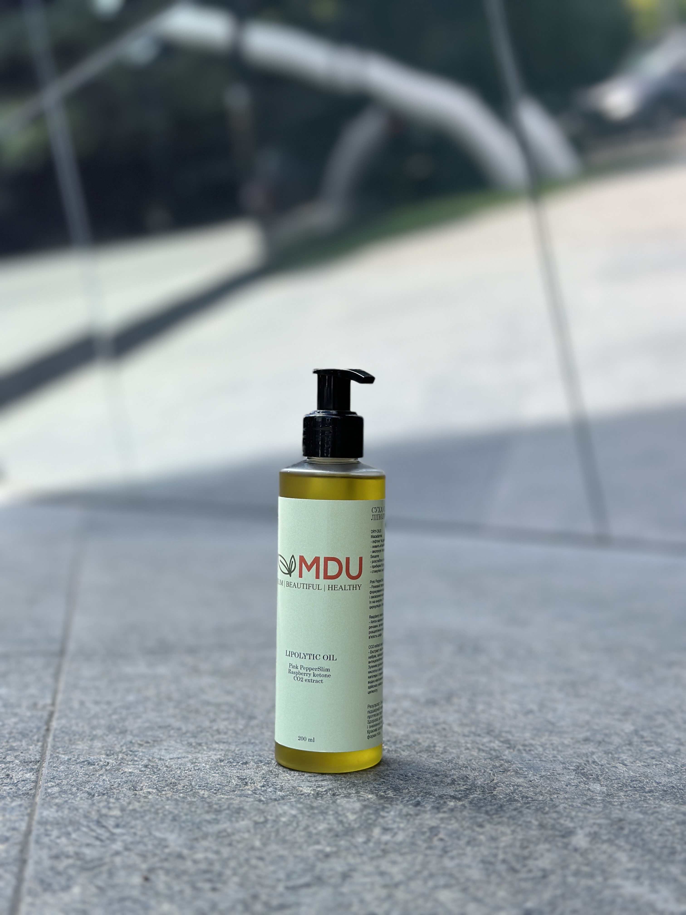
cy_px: 458
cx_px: 343
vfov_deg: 39.7
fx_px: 1268
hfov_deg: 30.3
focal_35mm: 48
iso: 100
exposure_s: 1/2410
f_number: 1.78
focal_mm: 6.86
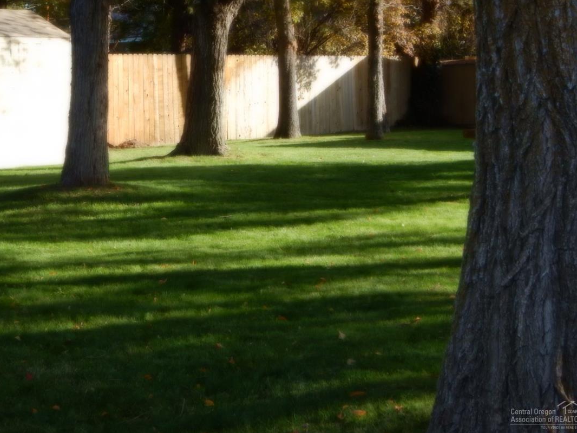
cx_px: 187
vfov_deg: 19.3
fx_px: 1267
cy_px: 130
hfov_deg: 25.5
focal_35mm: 76
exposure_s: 1/400
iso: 125
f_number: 3.8
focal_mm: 9.7
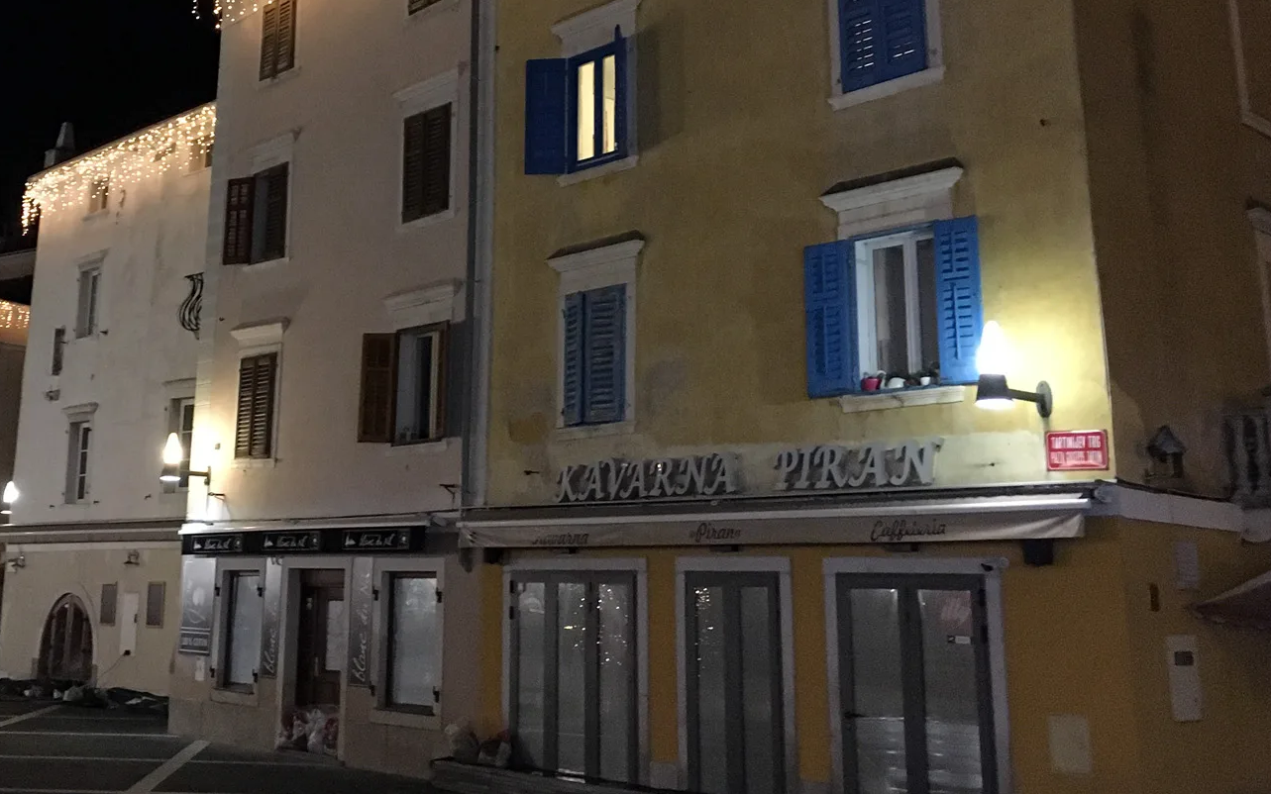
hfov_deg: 42.6
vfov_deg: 27.5
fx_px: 1593
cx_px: 377
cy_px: 162
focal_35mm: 46
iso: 320
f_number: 2.2
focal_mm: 4.15
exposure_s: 1/17
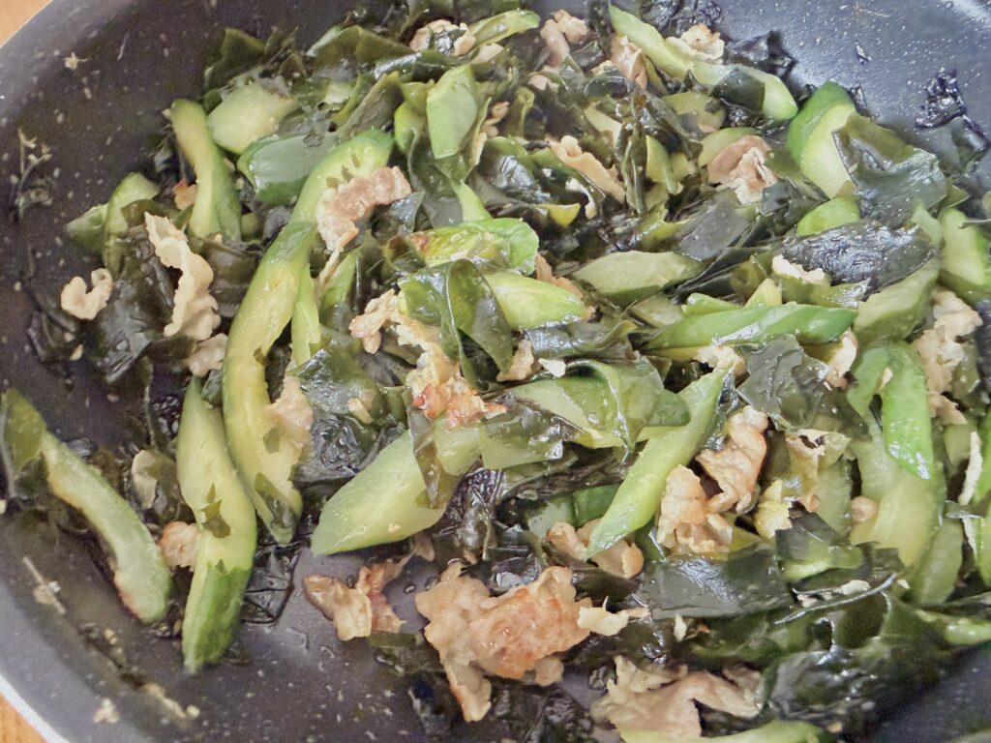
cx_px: 496
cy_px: 372
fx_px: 687
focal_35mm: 24
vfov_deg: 56.8
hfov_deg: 71.6
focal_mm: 2.22
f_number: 2.2
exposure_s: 1/50
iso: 1000
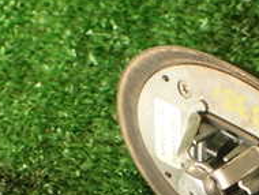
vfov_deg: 14.2
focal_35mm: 101
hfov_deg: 19.2
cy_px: 236
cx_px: 213
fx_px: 757
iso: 200
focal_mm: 5.79
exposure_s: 1/60
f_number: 2.4
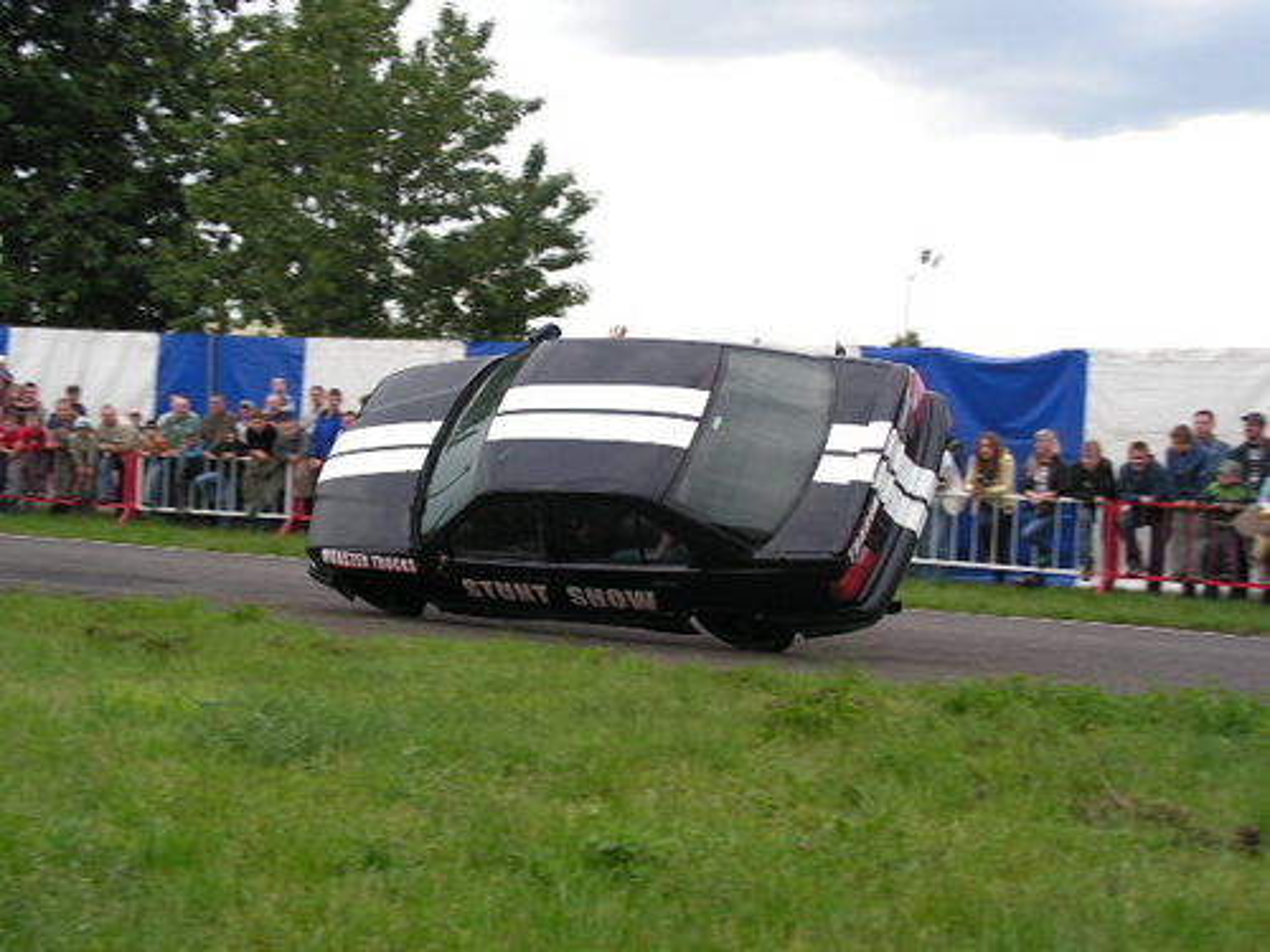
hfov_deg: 36.2
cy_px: 476
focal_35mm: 53
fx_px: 1944
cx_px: 635
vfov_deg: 27.5
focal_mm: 8.9
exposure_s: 1/80
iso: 64
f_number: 3.2
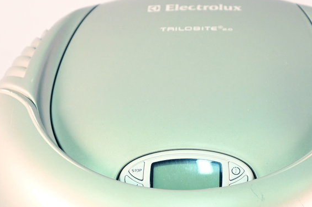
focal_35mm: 149
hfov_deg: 13.8
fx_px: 1290
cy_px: 171
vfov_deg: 9.2
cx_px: 194
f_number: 4
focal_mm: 70
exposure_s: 1/80
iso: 2800
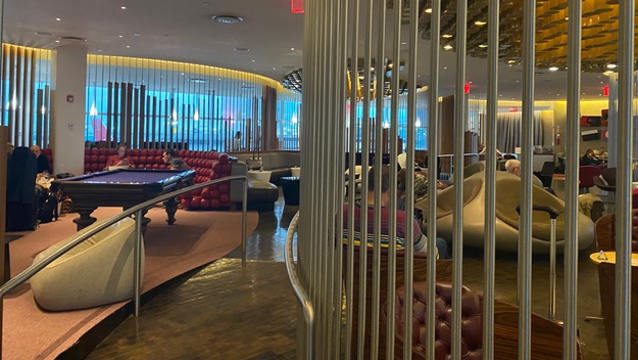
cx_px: 320
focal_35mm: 29
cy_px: 135
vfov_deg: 39.9
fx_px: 491
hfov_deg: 66.1
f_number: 1.8
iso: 640
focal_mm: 4.25
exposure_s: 1/30
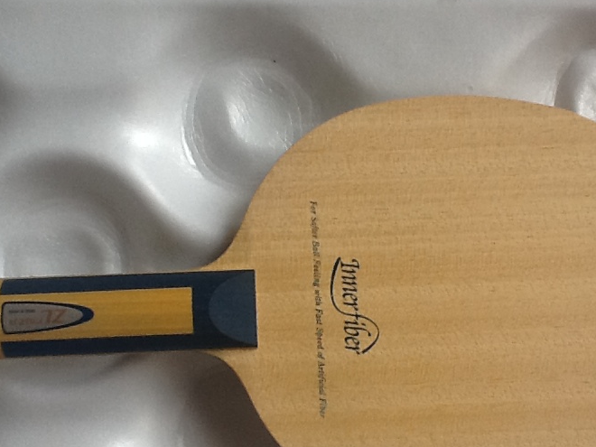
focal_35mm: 64
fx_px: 1102
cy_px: 269
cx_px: 329
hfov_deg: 30.2
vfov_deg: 22.9
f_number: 2.4
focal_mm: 2.03
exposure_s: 1/120
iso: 40
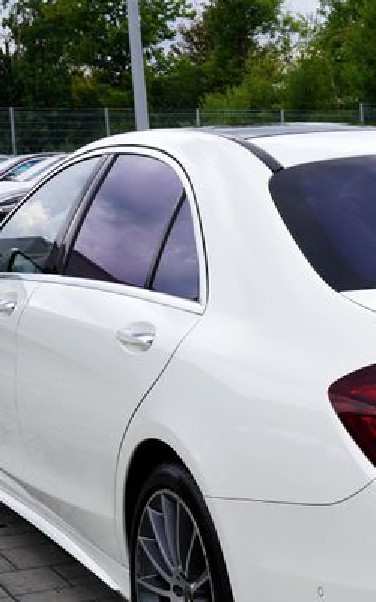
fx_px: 1410
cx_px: 495
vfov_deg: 23.9
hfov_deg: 14.5
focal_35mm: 86
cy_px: 432
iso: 100
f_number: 9
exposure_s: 1/160
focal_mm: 33
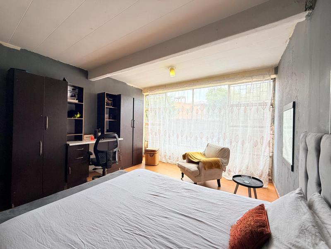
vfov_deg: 85.7
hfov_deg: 102.1
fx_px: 134
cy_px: 124
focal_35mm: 14
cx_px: 166
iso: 100
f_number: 2.2
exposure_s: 1/99
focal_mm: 2.22
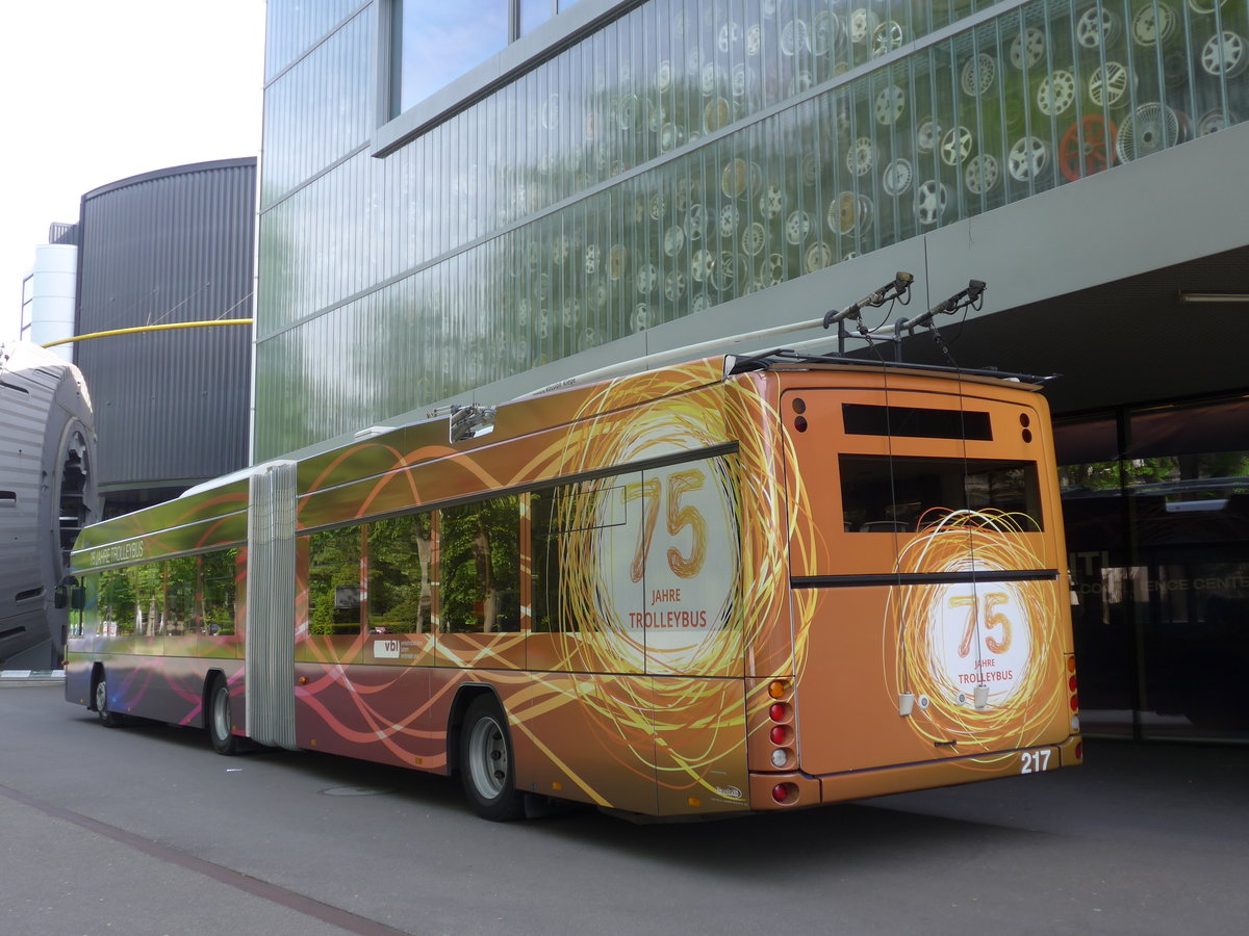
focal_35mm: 39
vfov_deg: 36.8
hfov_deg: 47.9
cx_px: 624
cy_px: 468
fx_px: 1407
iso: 80
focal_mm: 8
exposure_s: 1/250
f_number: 2.8
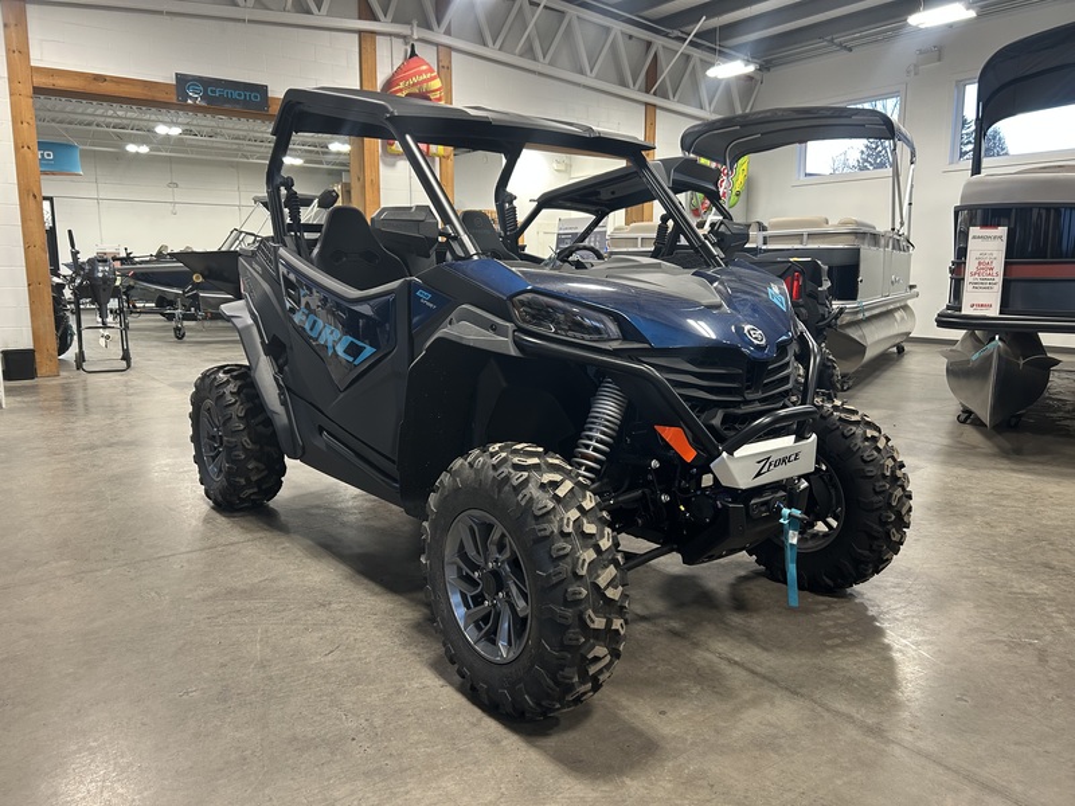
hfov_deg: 67.3
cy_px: 403
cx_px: 538
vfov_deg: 53.1
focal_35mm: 26
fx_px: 807
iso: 125
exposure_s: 1/60
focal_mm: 5.7
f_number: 1.5
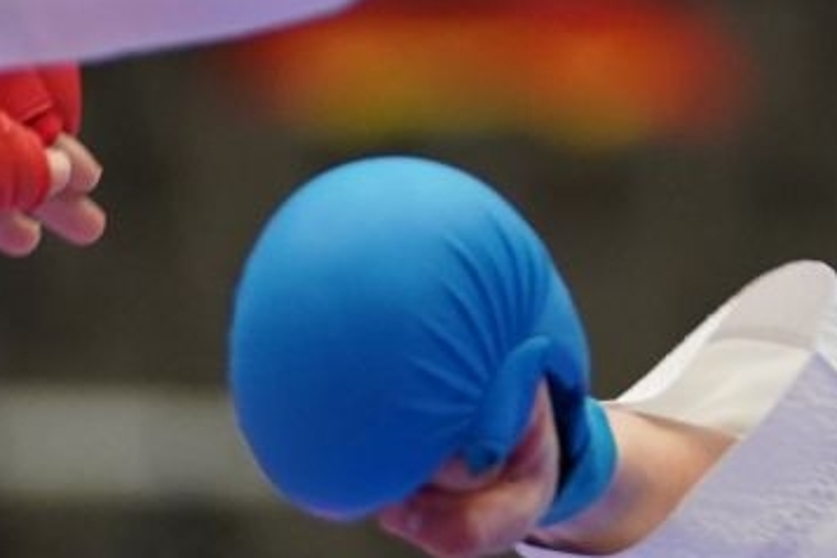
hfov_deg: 3.0
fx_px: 16064
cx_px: 450
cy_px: 89
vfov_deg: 2.0
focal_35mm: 691
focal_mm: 137
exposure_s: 1/1000
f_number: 2.8
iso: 2500
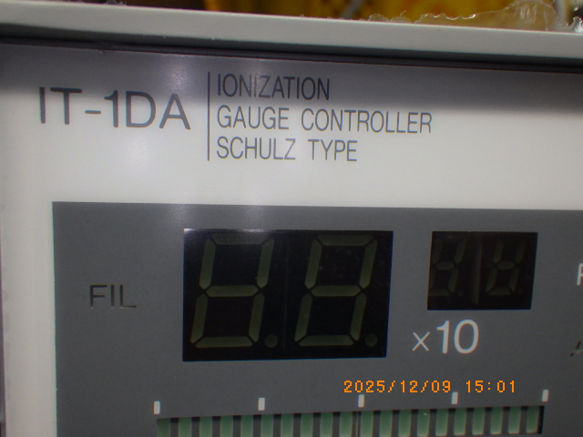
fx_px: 573
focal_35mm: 34
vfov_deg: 41.8
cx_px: 292
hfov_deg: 54.0
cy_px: 218
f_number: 3.8
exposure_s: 1/50
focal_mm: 6.1
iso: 500
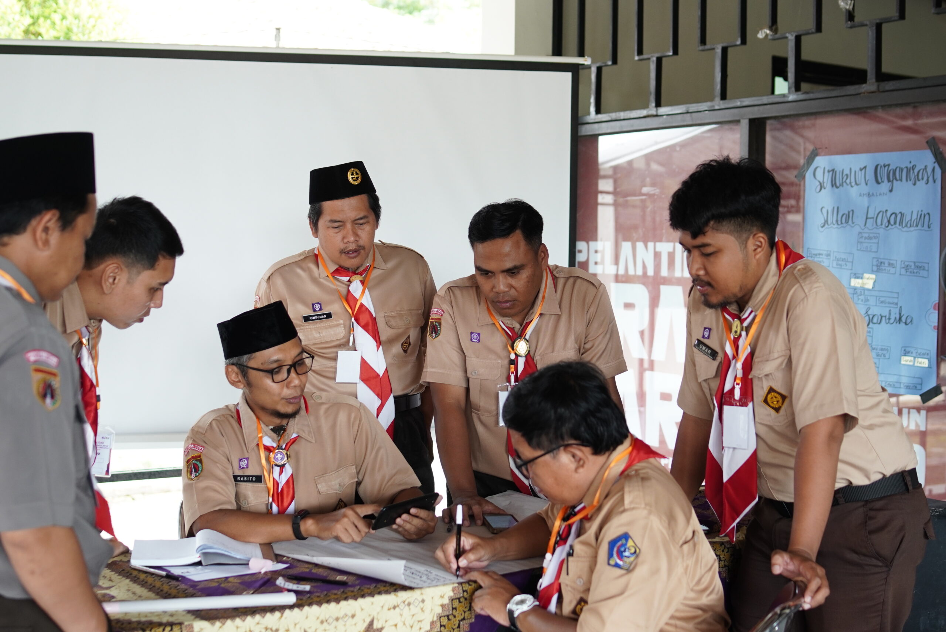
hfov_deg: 37.8
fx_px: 1380
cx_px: 473
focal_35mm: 52
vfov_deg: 25.8
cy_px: 316
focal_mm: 35
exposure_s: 1/250
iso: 500
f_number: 2.5
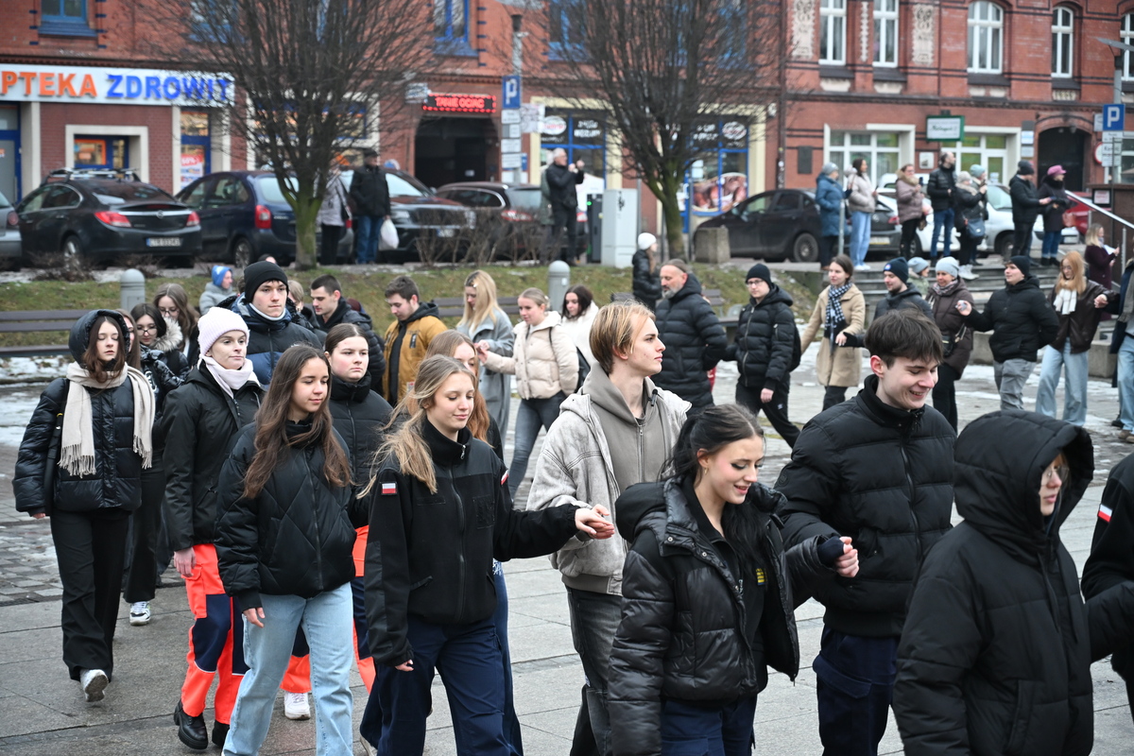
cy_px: 378
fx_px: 2205
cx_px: 567
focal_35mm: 70
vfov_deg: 19.5
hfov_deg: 28.8
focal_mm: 70
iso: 2000
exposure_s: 1/640
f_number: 4
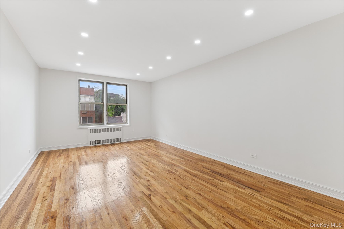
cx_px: 172
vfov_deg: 77.3
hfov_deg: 100.4
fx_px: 143
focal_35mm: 15
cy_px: 114
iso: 640
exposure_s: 1/50
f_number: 14
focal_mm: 15
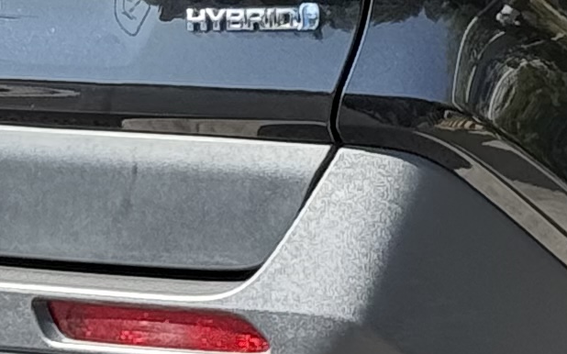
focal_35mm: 332
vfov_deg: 3.9
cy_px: -418
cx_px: 1079
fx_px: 5129
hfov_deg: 6.2
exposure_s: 1/681
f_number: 1.78
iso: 100
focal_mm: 6.76
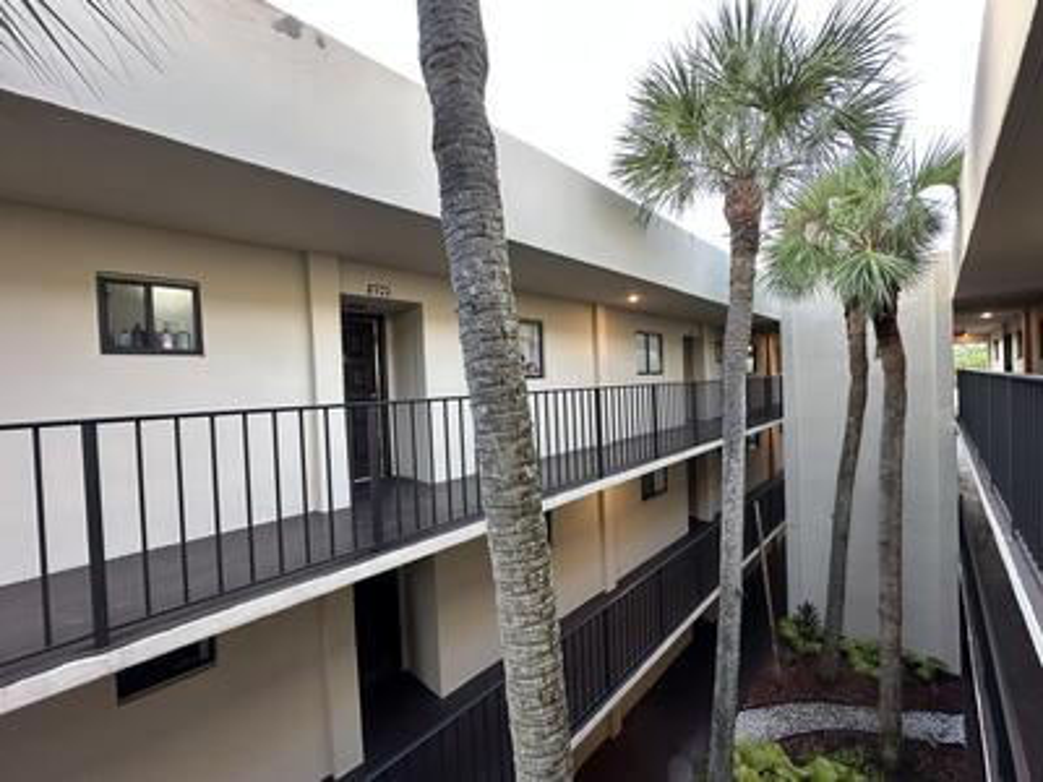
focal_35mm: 14
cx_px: 522
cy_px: 391
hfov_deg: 102.1
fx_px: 422
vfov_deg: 85.7
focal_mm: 2.22
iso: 100
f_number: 2.2
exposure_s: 1/99
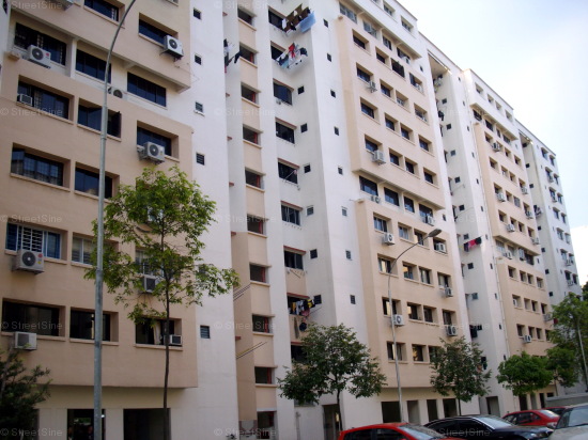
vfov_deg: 38.6
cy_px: 220
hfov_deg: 50.2
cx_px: 294
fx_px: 628
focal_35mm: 37
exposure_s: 1/250
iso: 80
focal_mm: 6.2
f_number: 2.8
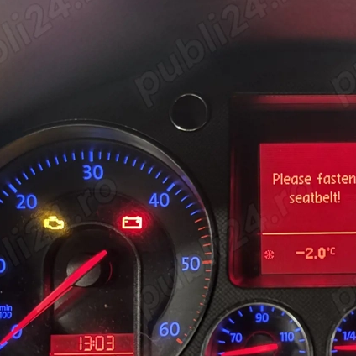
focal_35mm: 50
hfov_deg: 32.3
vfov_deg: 33.5
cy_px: 259
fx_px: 582
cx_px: 321
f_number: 1.78
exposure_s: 1/13
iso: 800
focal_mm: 6.76
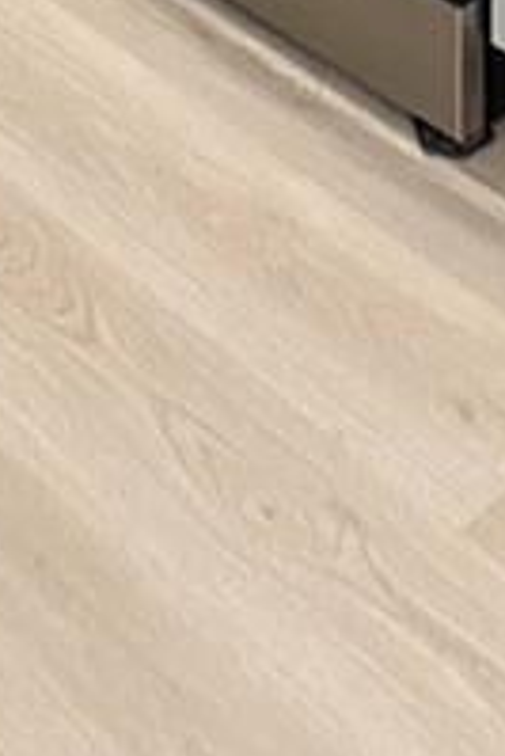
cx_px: 315
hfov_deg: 8.4
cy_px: -969
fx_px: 3424
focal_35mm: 163
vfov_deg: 10.9
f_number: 1.8
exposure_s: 1/60
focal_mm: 4.25
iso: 250
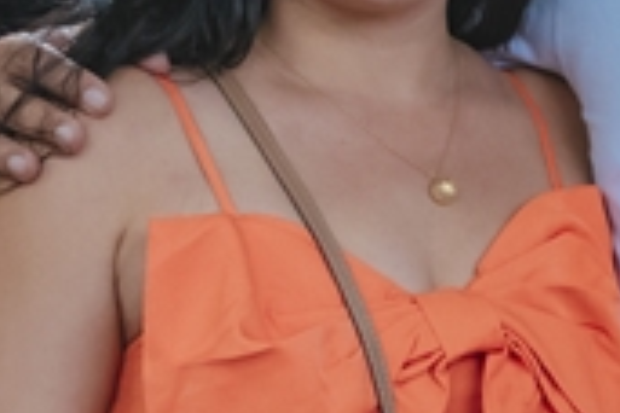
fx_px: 3912
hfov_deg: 8.9
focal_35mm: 227
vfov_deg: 6.0
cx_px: 848
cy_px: 168
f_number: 2
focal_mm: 35
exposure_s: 1/1000
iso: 2500
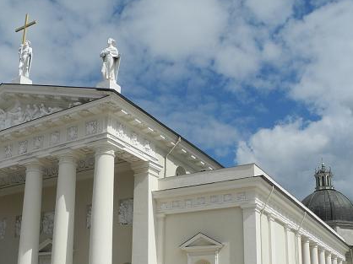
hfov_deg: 38.8
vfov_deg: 29.2
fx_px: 499
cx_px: 147
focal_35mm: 49
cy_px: 195
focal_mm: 6.8
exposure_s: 1/1000
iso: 100
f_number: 5.6
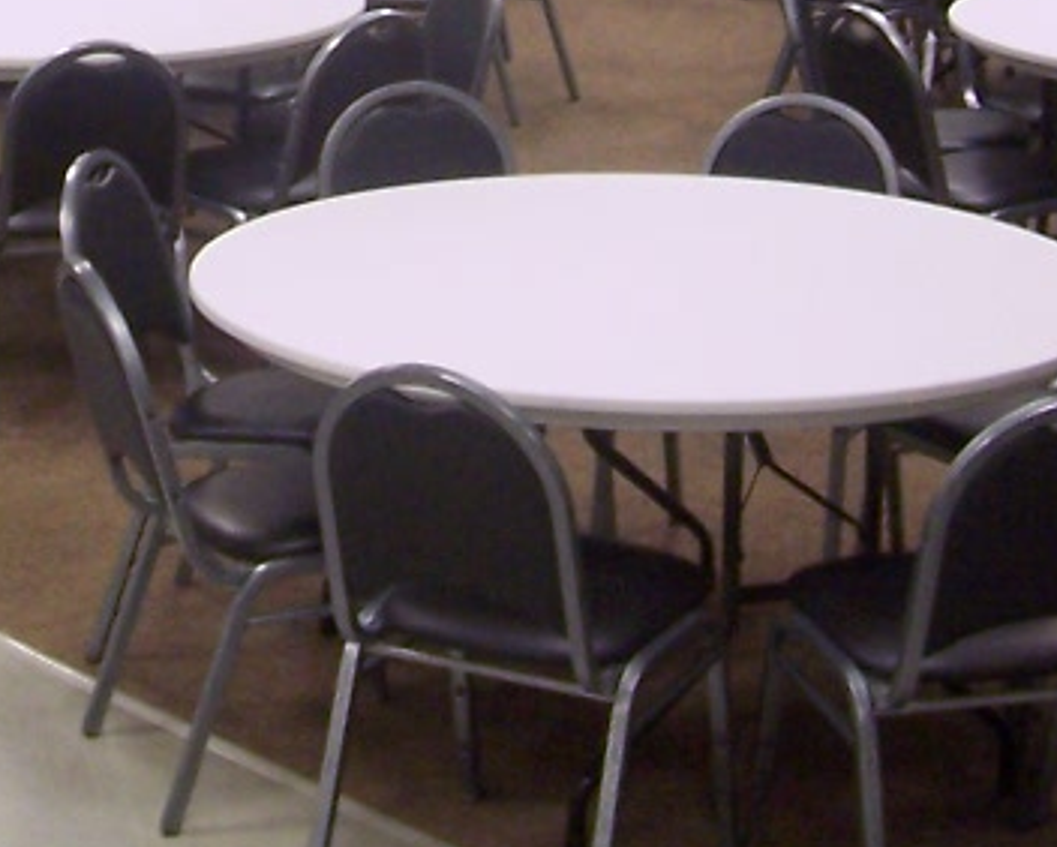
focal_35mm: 113
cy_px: -427
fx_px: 3537
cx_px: 102
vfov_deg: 12.9
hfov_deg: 16.8
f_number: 2.7
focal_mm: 5.6
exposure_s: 1/20
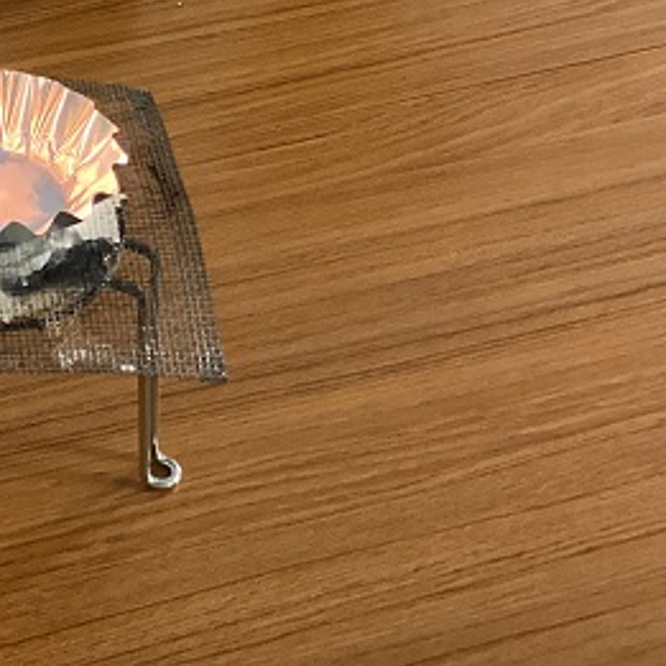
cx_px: -105
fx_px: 1828
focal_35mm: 84
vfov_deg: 19.6
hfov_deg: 19.6
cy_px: -89
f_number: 2.4
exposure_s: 1/33
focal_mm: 3.3
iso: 400
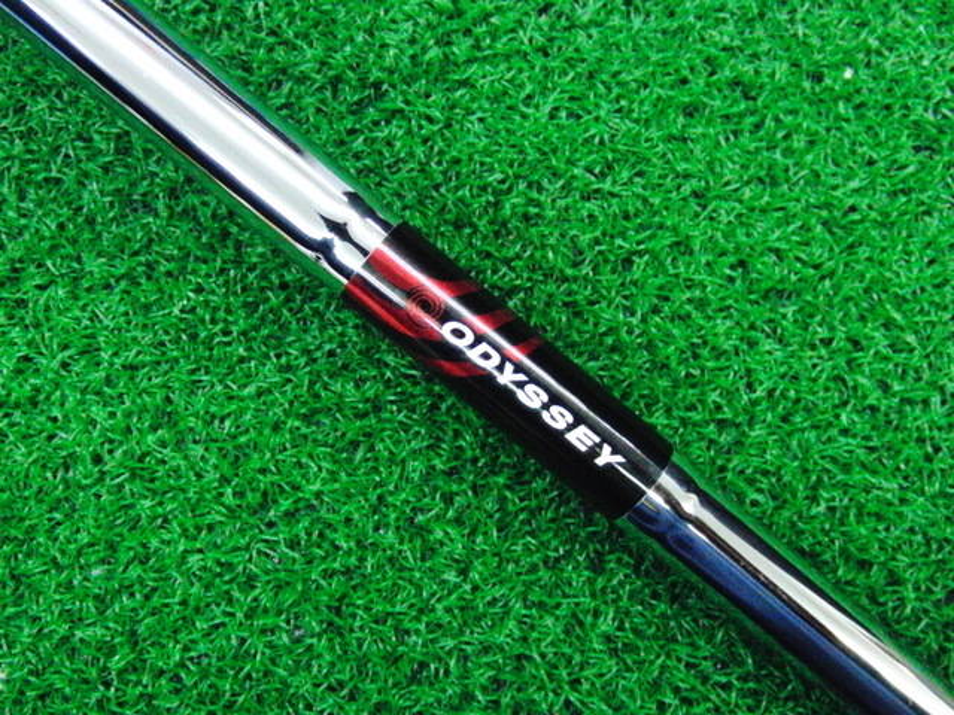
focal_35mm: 37
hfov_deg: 50.1
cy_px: 358
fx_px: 1020
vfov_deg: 38.7
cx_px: 477
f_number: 3.6
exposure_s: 1/200
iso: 3200
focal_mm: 6.42
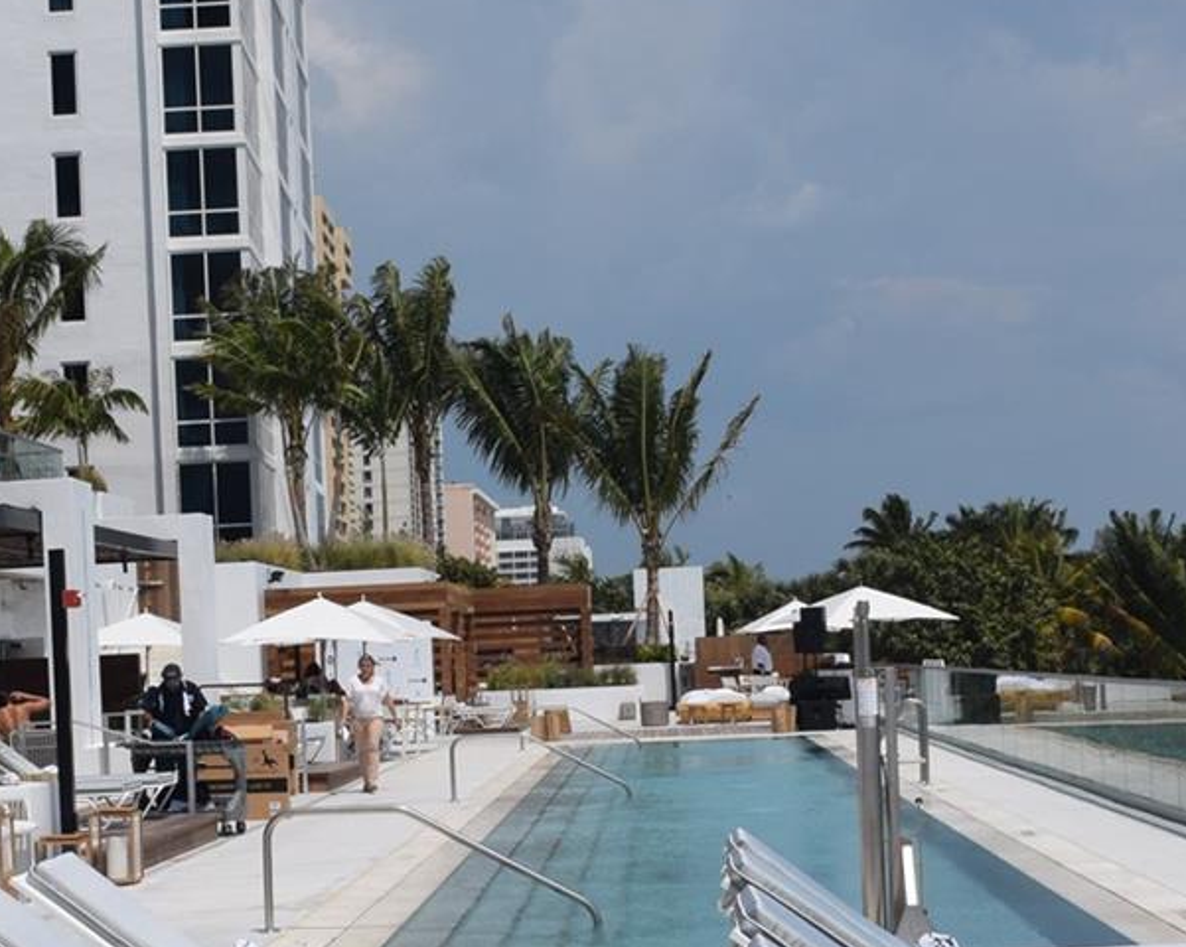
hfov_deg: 25.3
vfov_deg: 20.3
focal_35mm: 75
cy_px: 679
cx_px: 405
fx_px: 2631
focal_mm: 20
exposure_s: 1/800
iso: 200
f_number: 9
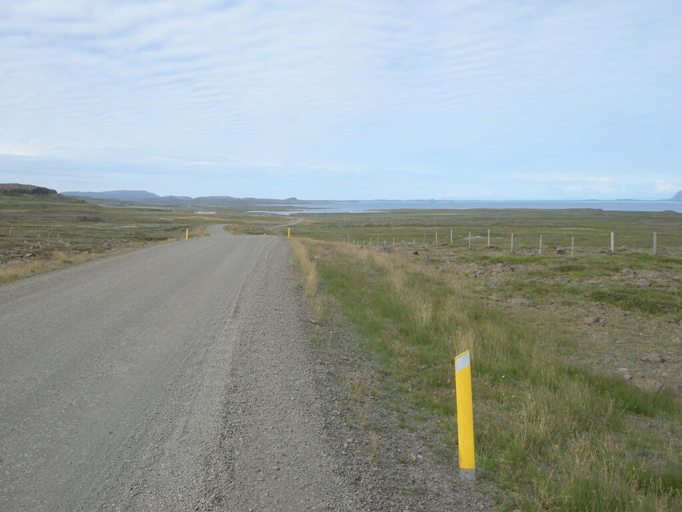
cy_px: 256
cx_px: 341
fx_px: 690
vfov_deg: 40.7
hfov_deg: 52.6
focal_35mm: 35
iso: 100
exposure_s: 1/292
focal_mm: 7.5
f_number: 6.1
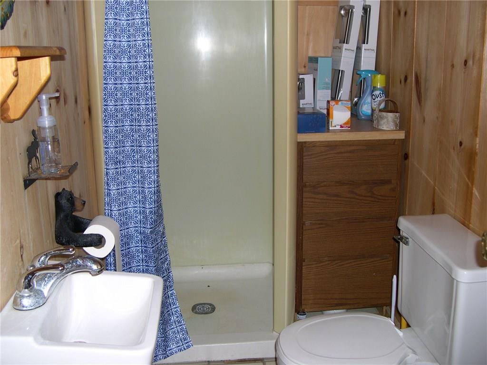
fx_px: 535
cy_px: 182
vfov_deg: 37.7
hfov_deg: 49.0
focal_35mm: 38
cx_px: 244
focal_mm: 8
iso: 100
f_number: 2.8
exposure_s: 1/60
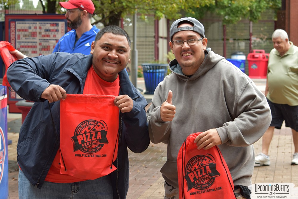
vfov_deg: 15.7
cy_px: 100
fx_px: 720
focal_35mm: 87
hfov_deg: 23.4
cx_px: 149
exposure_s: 1/125
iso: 400
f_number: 5.6
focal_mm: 58
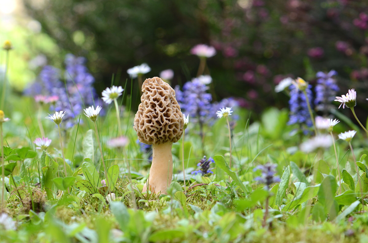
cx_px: 184
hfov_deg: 13.1
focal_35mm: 158
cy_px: 122
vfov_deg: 8.7
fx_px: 1607
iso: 220
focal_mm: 105
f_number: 5.6
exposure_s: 1/250
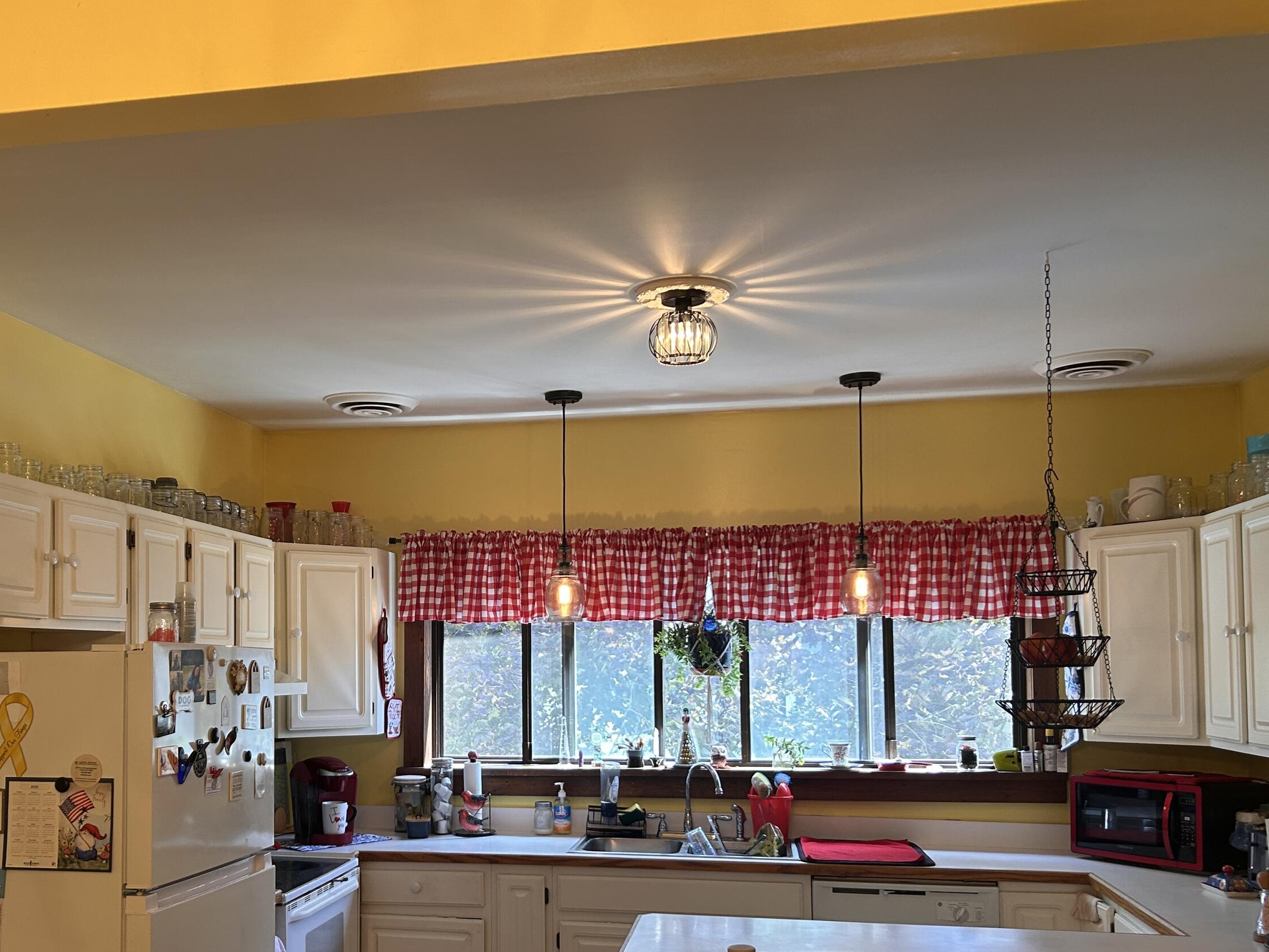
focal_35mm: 35
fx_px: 1283
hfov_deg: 52.2
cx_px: 492
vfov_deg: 40.3
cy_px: 616
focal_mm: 5.7
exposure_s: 1/120
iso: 125
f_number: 1.5
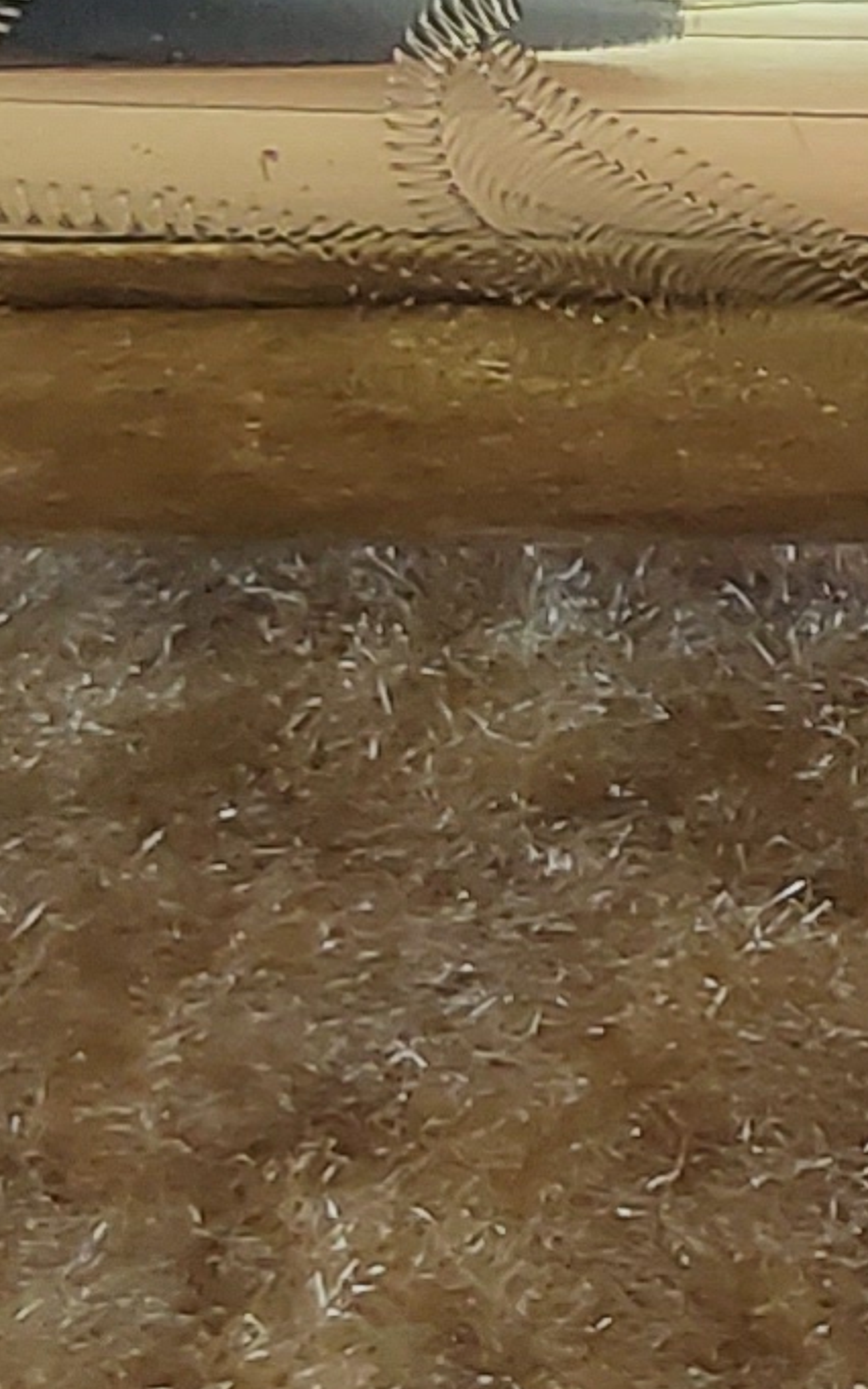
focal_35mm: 142
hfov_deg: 8.4
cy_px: 94
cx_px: 2168
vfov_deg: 14.5
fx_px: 5377
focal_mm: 2.91
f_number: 1.9
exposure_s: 1/50
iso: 160
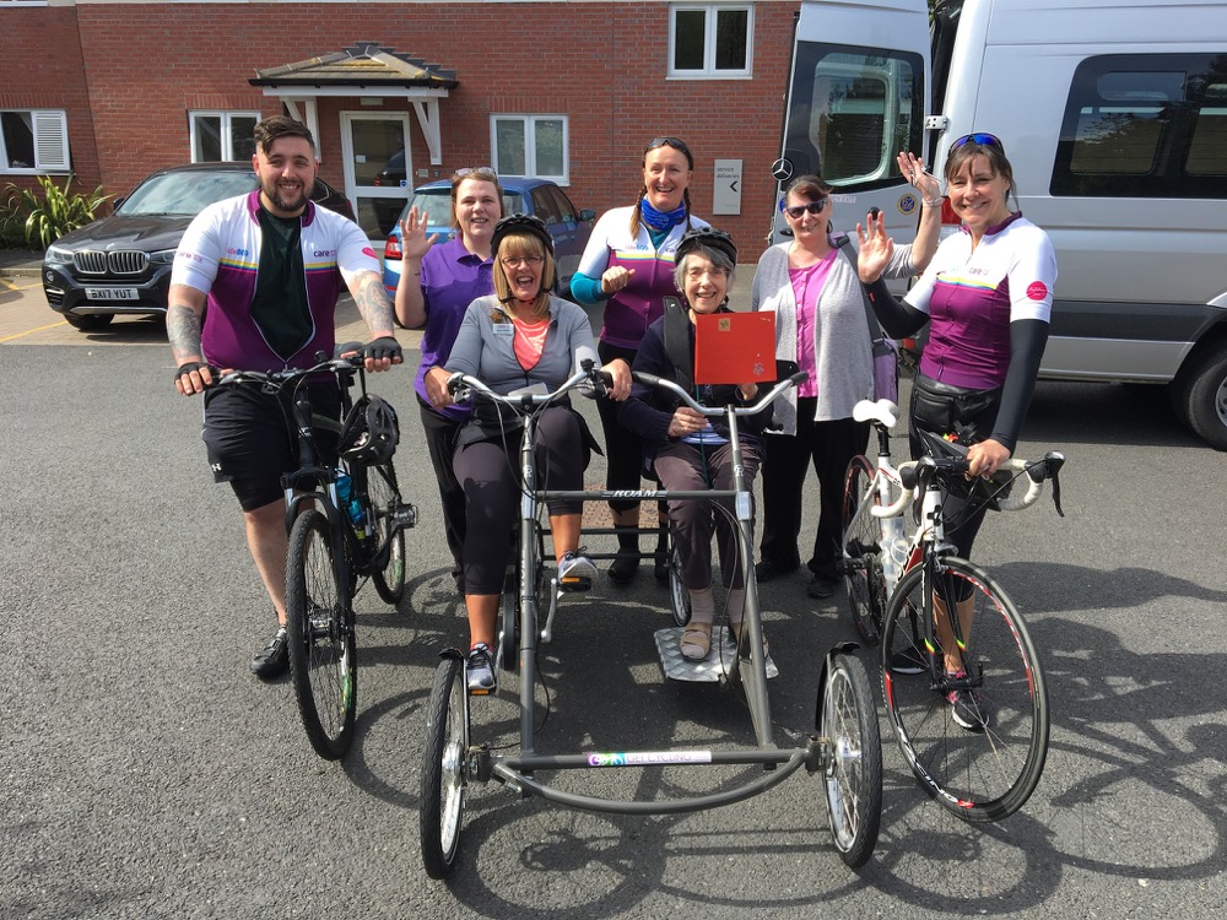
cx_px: 614
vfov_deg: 48.2
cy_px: 460
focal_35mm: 29
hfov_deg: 61.7
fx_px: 1028
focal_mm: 4.15
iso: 25
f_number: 2.2
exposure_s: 1/725
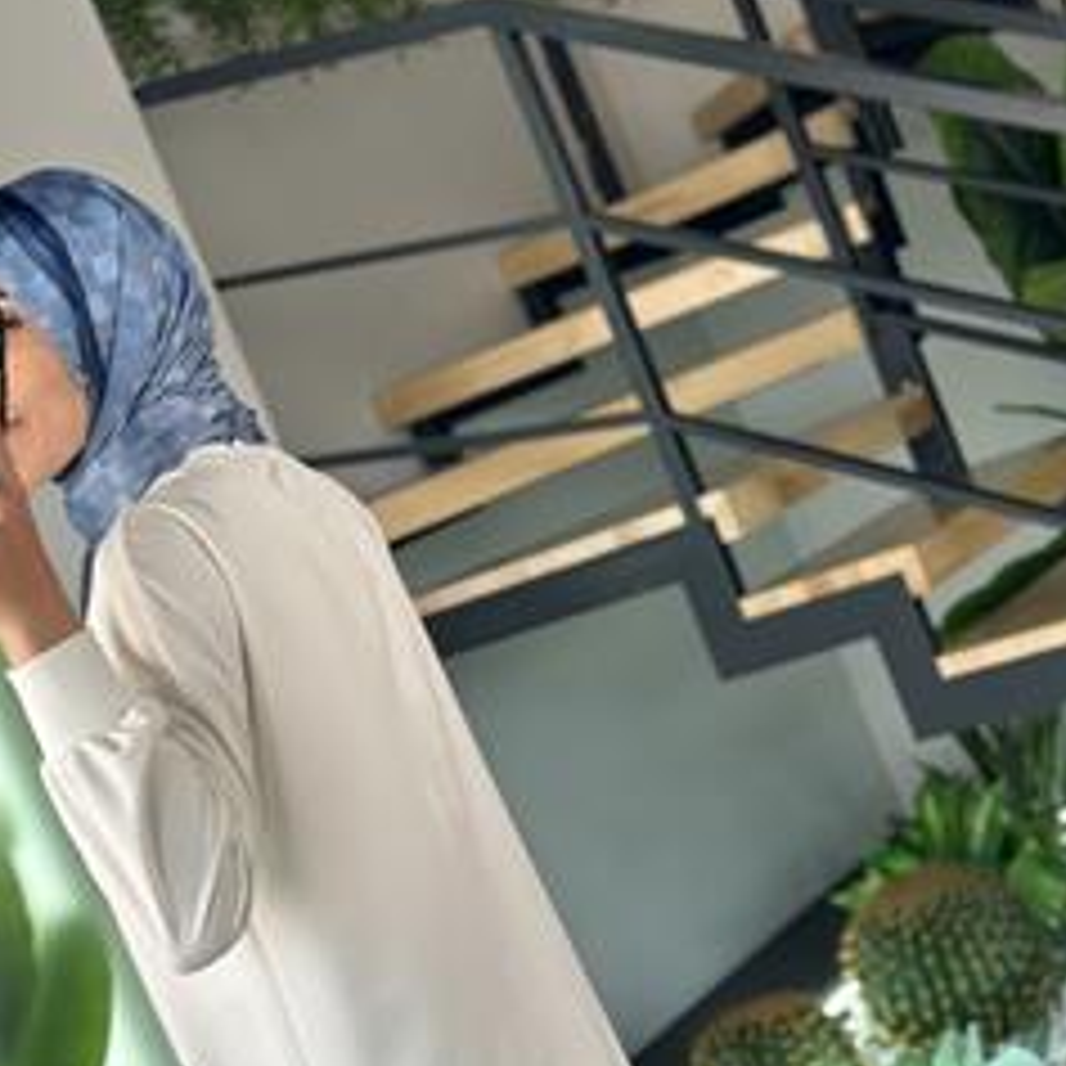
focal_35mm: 74
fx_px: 2578
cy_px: 681
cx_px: 405
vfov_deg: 23.3
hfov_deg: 23.3
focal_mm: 6.86
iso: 80
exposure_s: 1/379
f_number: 1.78
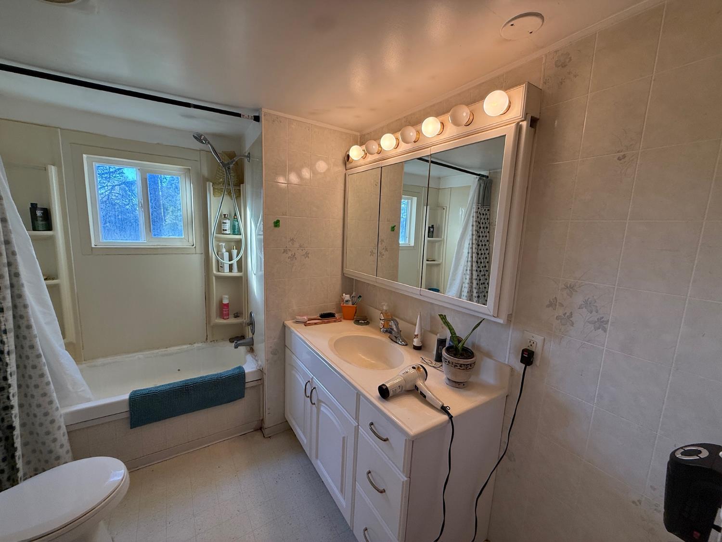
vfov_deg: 85.7
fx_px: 292
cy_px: 271
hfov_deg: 102.1
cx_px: 361
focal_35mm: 14
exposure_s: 1/120
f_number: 2.2
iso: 125
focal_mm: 2.22
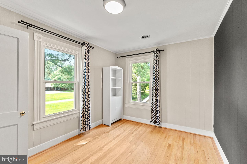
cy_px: 82
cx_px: 124
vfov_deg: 74.8
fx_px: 108
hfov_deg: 97.8
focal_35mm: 16
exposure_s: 1/60
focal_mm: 15.7
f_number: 8
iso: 1000
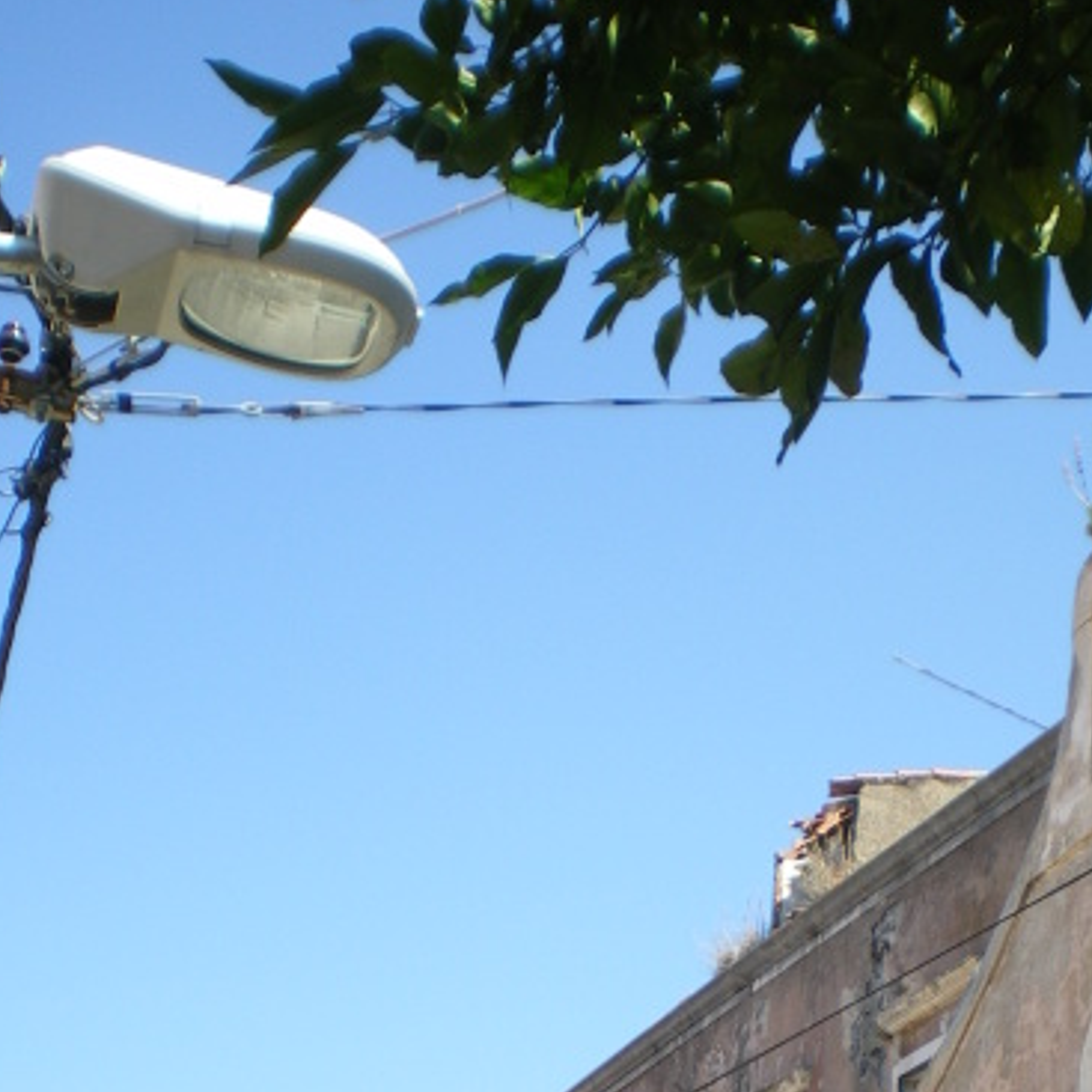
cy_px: 1244
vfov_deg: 21.0
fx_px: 2784
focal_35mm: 78
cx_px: 674
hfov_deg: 22.1
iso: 50
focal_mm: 6.3
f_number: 4.6
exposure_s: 1/200
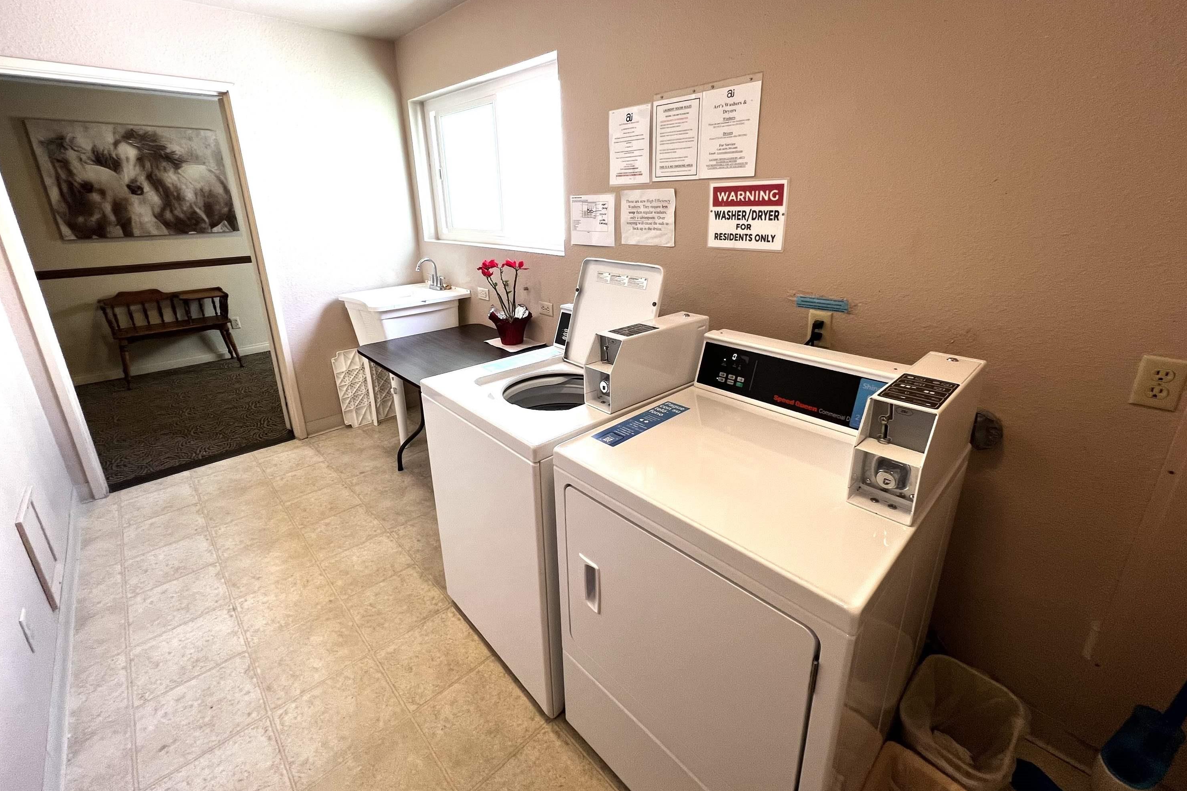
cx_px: 592
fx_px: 462
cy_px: 355
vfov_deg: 81.0
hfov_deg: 104.3
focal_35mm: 14
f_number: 1.8
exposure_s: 1/120
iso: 100
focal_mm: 1.57
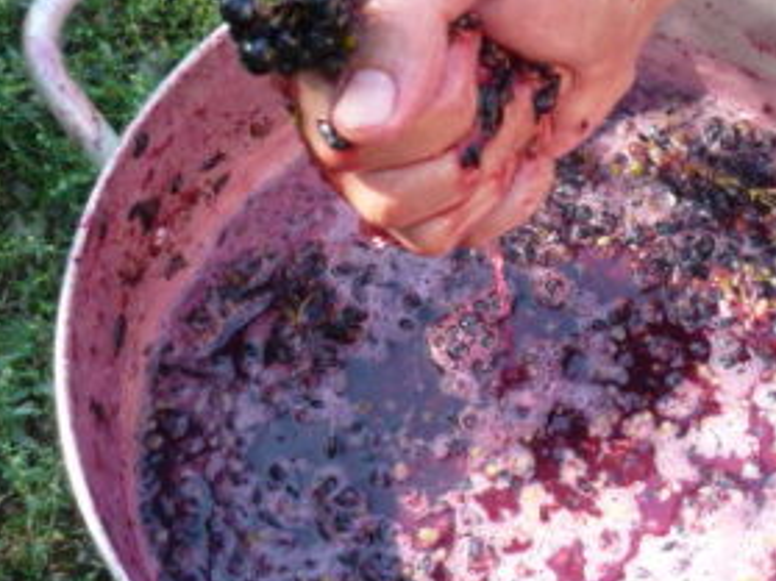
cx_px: 503
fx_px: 1591
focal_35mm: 71
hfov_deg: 27.3
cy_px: 239
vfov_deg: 20.7
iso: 100
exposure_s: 1/100
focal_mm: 5.5
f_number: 2.8
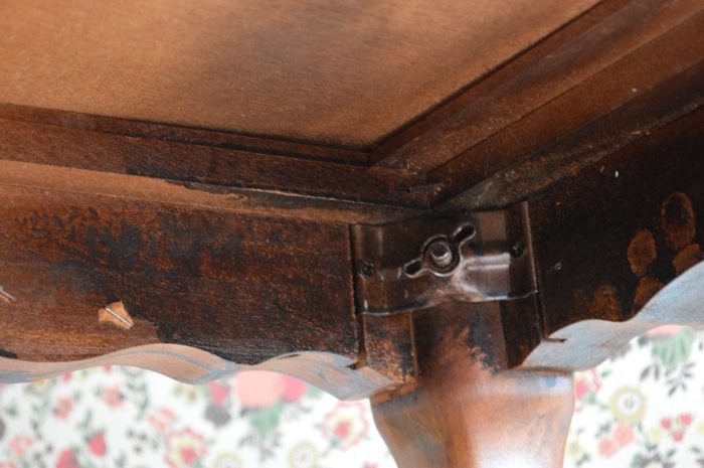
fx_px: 1611
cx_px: 352
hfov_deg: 24.6
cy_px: 234
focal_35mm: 82
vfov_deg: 16.5
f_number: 5.6
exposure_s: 1/8
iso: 3200
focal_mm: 55
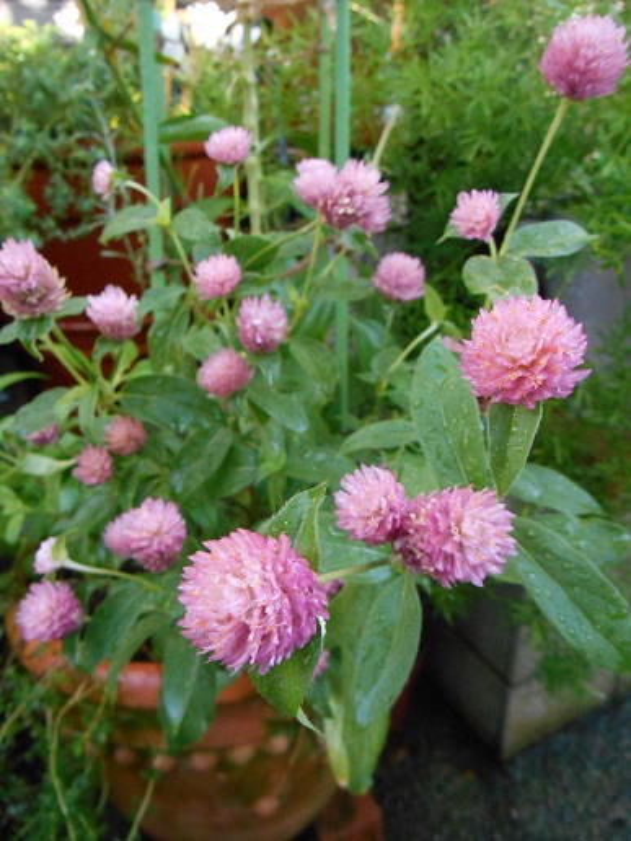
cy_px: 420
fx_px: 632
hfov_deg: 53.1
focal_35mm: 26
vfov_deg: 67.3
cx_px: 316
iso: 640
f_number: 3.4
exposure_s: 1/250
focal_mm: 4.7
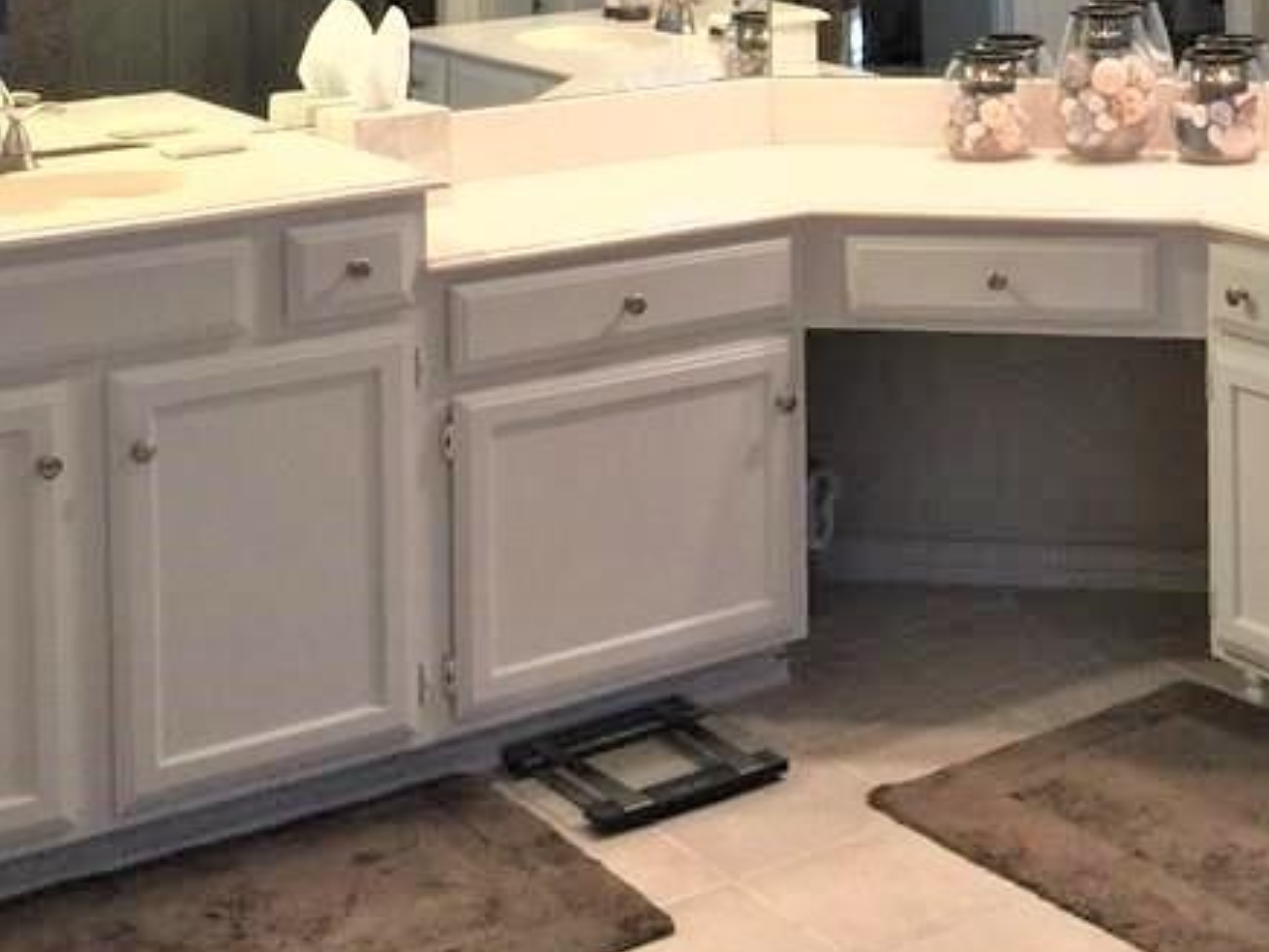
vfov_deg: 20.5
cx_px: 1159
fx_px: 2494
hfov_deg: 27.5
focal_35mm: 68
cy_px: -128
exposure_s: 1/30
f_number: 2.2
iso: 50
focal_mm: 4.15
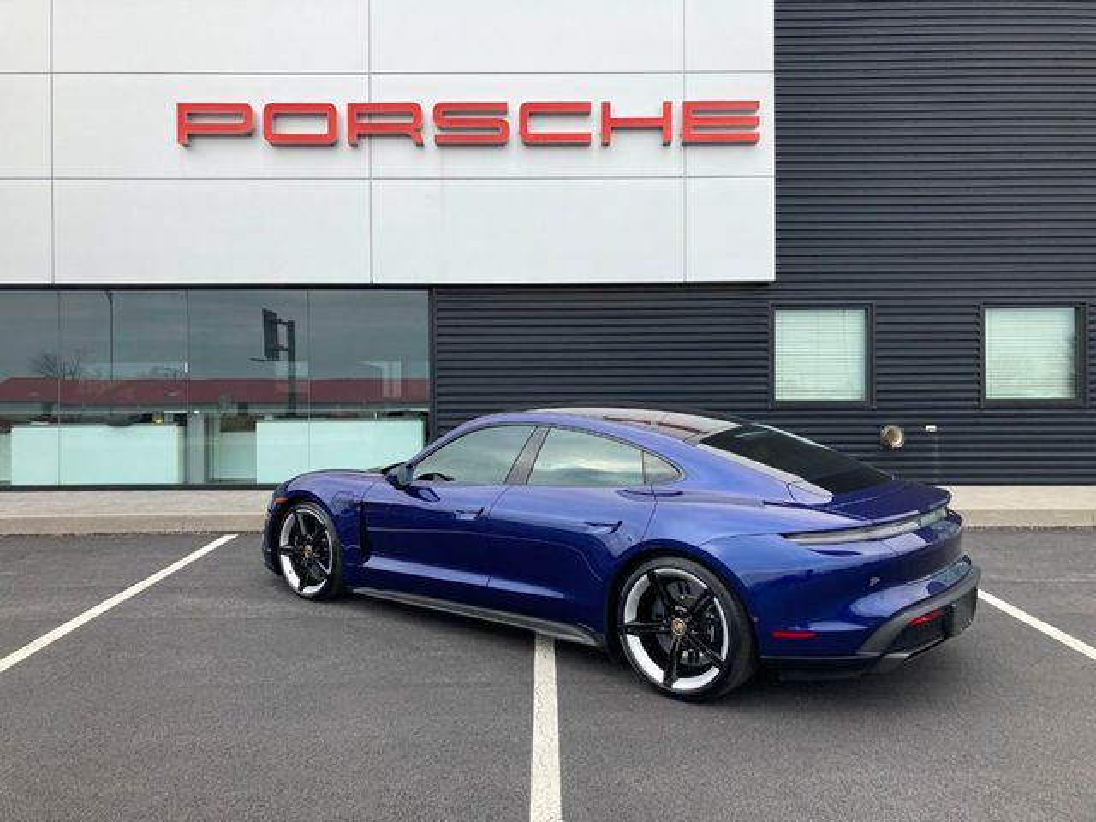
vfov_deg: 49.7
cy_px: 411
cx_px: 548
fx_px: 887
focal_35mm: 28
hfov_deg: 63.4
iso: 20
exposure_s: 1/348
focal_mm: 3.99
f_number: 1.8
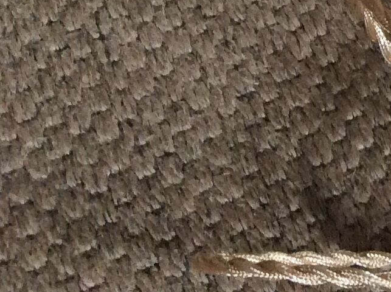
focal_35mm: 129
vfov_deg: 10.7
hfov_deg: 13.6
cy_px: -245
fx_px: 1455
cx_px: 720
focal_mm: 3.3
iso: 125
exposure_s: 1/25
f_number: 2.4
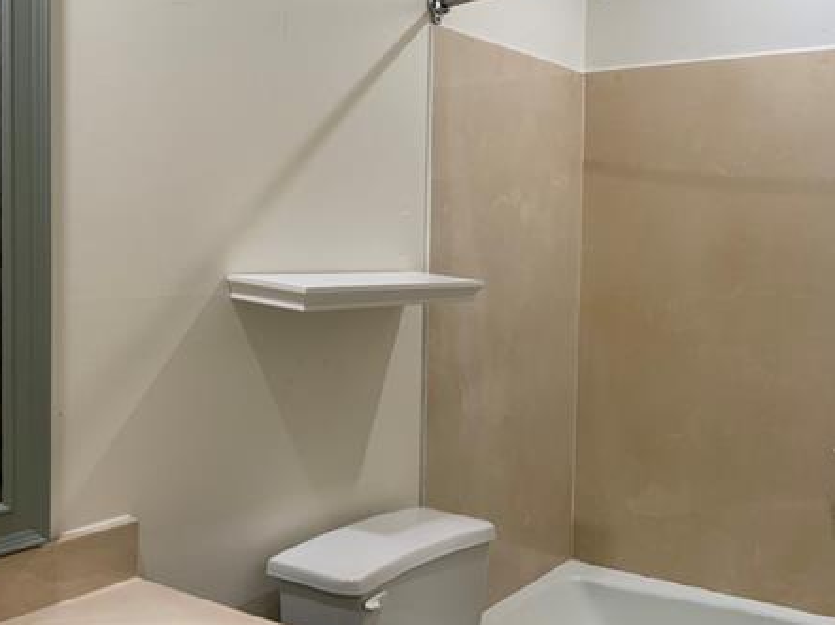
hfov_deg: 44.8
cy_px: 283
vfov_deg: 34.3
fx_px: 1013
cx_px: 399
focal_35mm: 42
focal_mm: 3
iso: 64
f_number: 1.8
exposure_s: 1/60
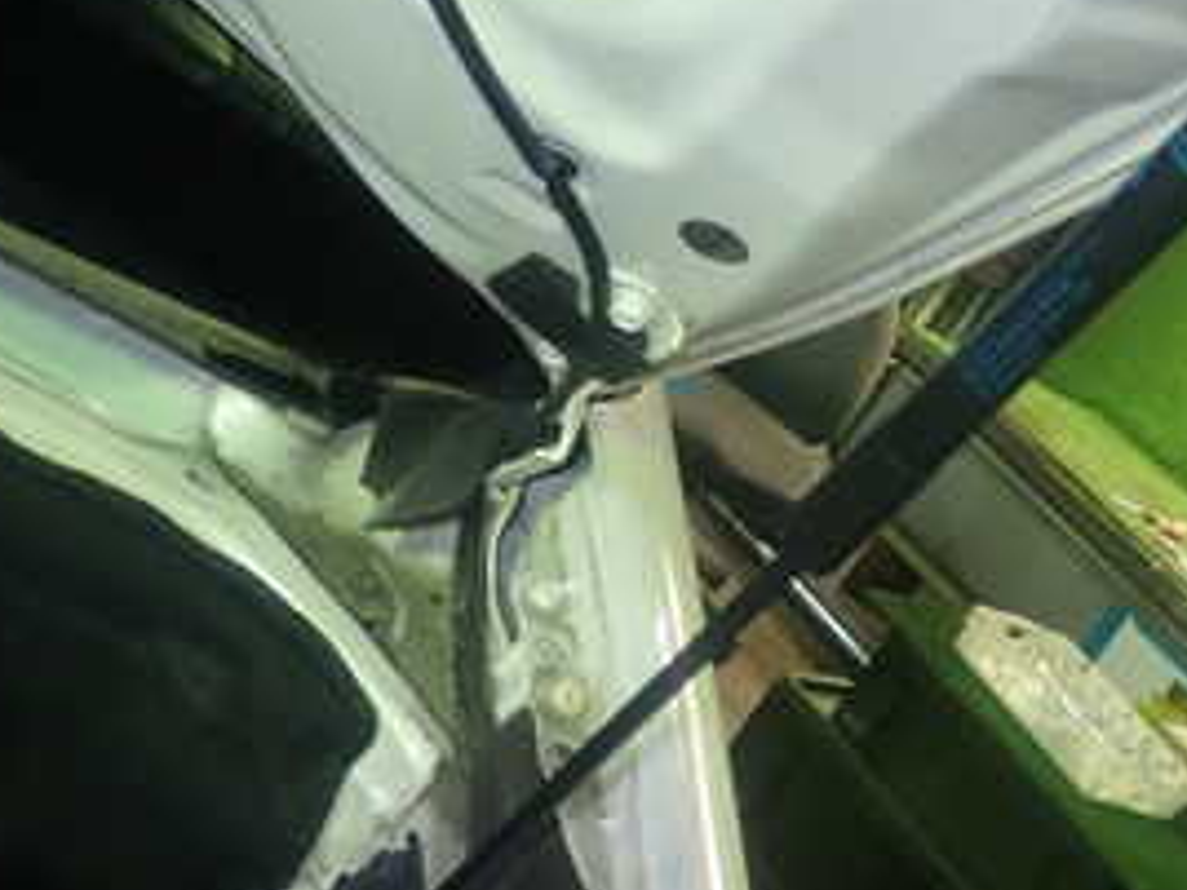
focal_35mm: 56
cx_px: 979
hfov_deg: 33.2
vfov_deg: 26.1
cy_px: 363
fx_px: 1920
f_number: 2
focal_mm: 4.5
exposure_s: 1/30
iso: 200
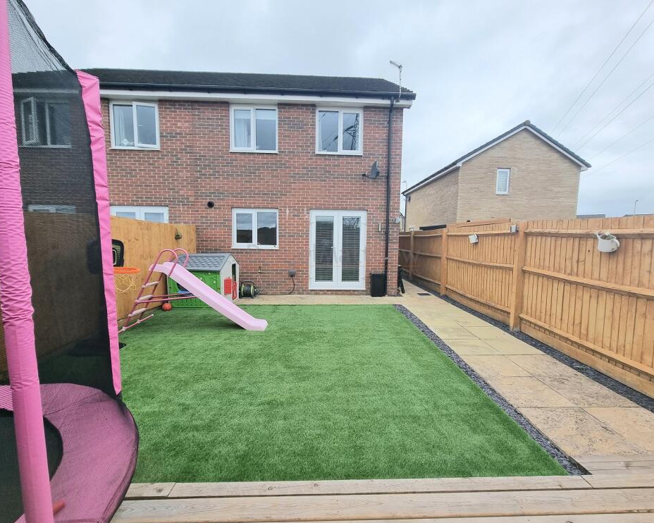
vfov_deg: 88.0
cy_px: 259
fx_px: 271
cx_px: 333
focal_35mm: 14
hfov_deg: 100.7
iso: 50
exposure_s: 1/667
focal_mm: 2.2
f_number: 2.2
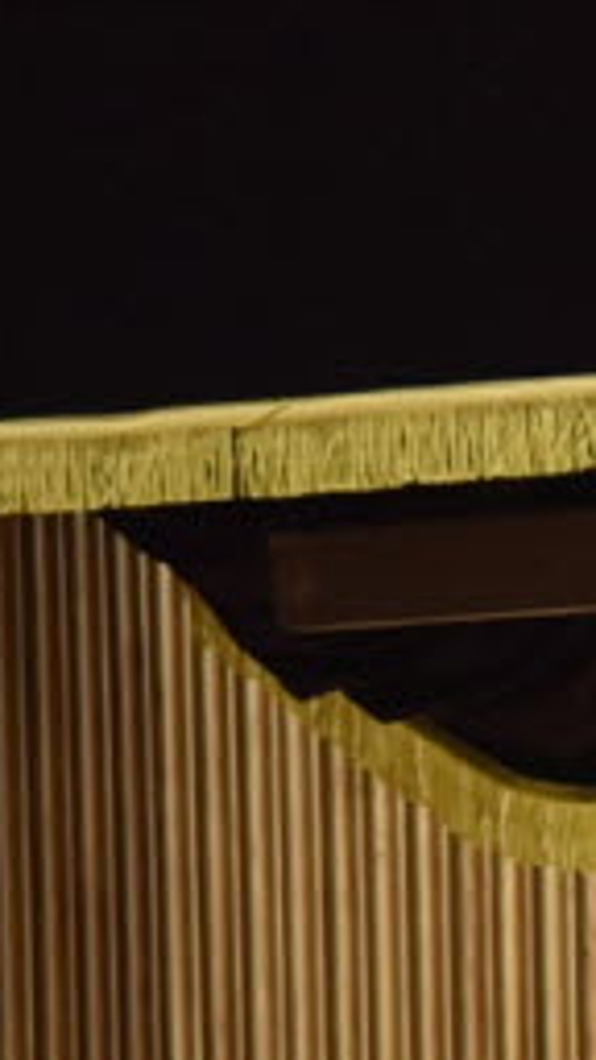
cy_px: 3145
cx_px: 4573
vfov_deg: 2.8
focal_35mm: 765
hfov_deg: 1.5
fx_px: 21493
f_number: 4.5
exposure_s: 1/125
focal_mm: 78
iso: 800
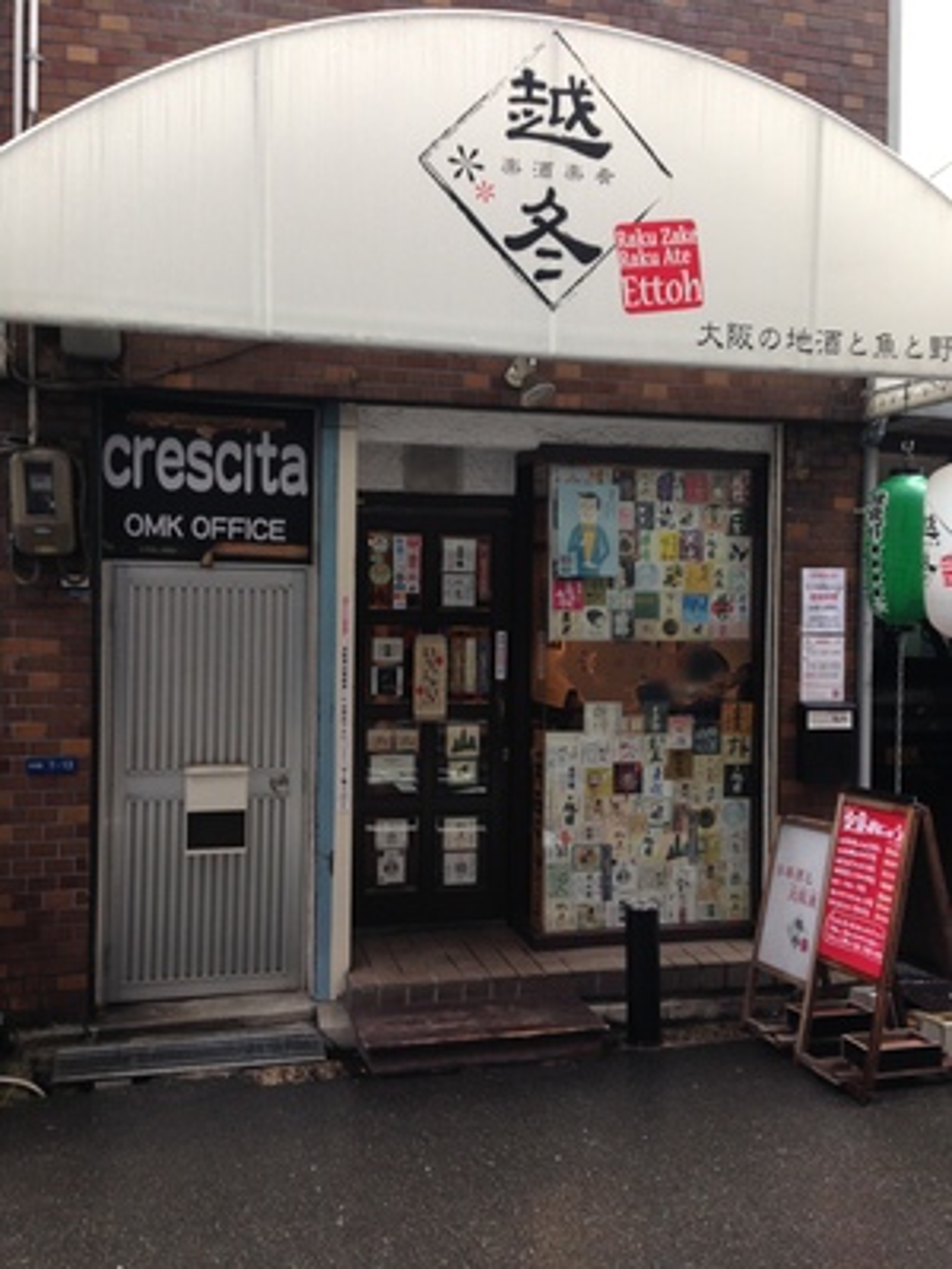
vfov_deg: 55.4
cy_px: 634
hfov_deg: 42.9
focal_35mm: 33
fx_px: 1210
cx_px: 476
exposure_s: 1/30
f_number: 2.4
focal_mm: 4.12
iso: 50
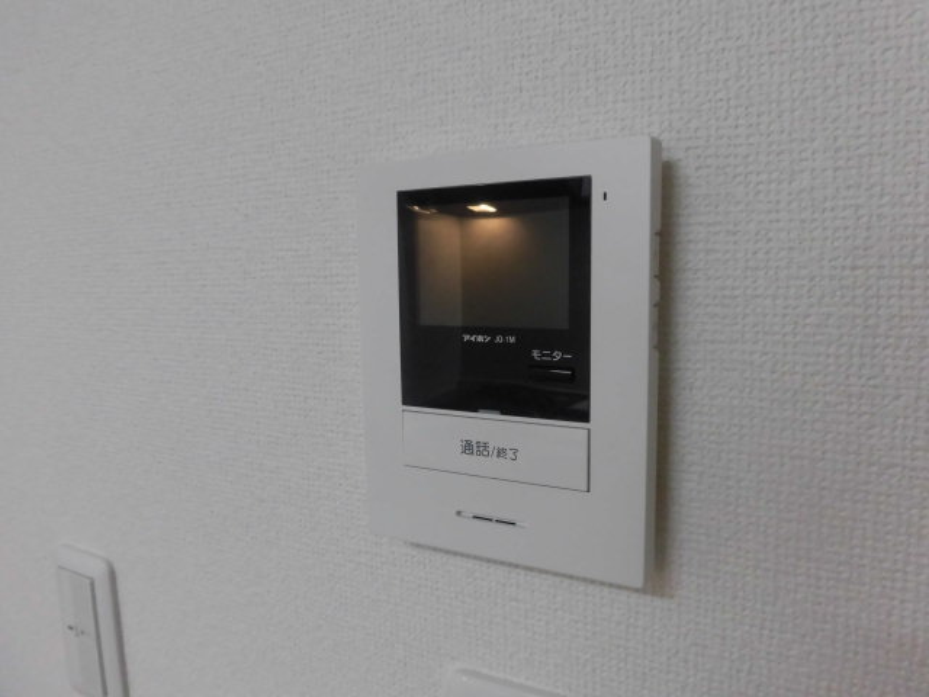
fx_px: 644
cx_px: 464
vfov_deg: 56.8
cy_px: 348
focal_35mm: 24
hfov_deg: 71.6
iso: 250
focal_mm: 4.3
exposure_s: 1/40
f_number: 3.1
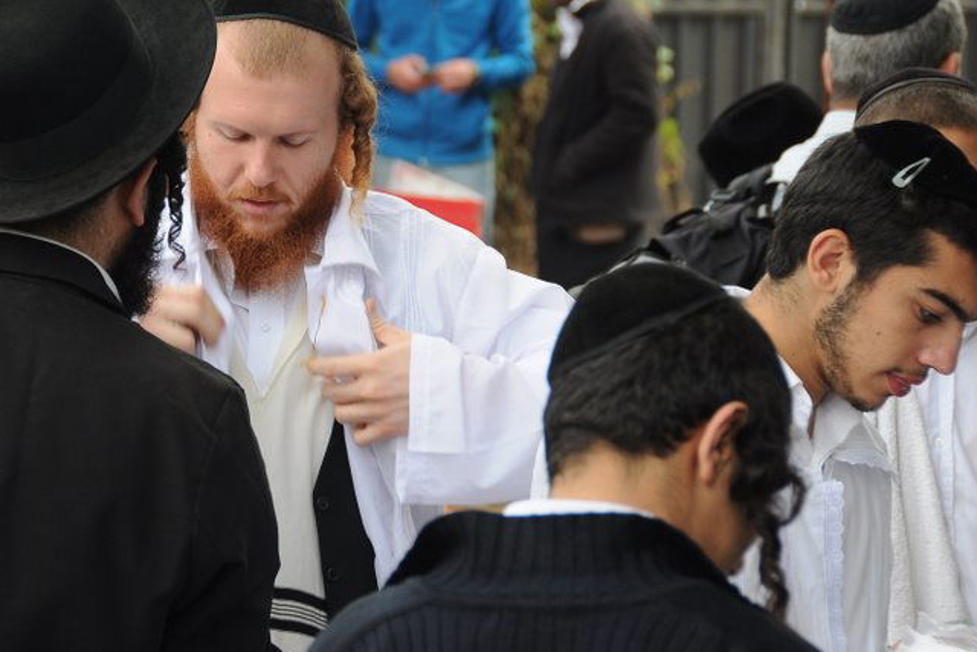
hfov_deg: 9.0
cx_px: 249
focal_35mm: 228
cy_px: 273
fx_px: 6183
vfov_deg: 6.0
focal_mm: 95
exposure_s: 1/100
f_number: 5.6
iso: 250
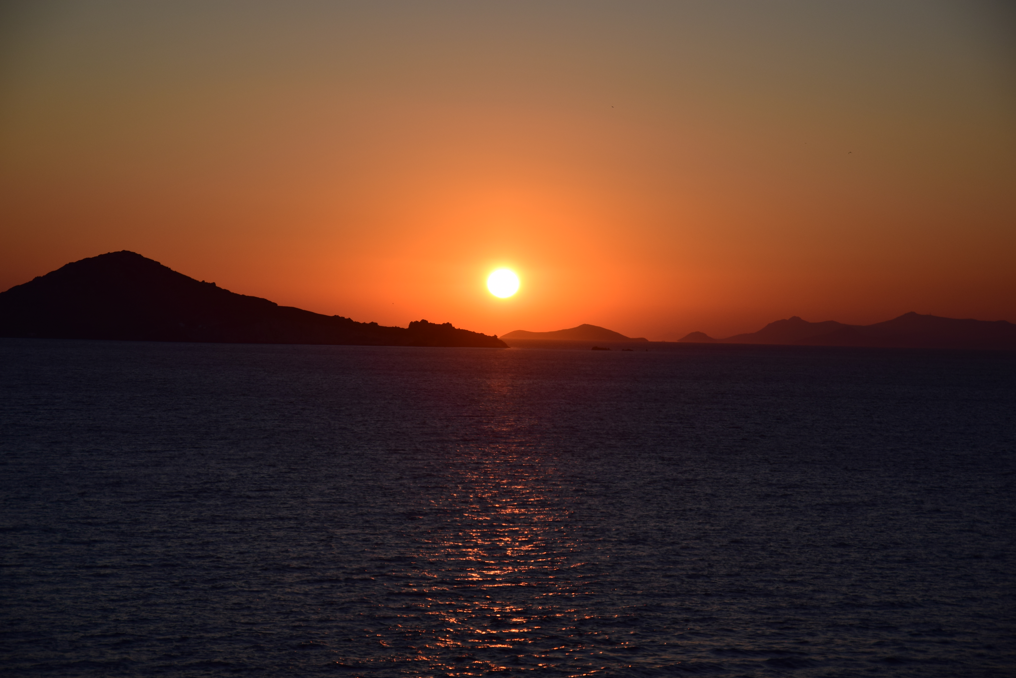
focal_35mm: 112
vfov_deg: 12.2
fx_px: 3176
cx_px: 508
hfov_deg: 18.2
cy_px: 339
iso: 110
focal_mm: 75
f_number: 5.3
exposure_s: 1/1000
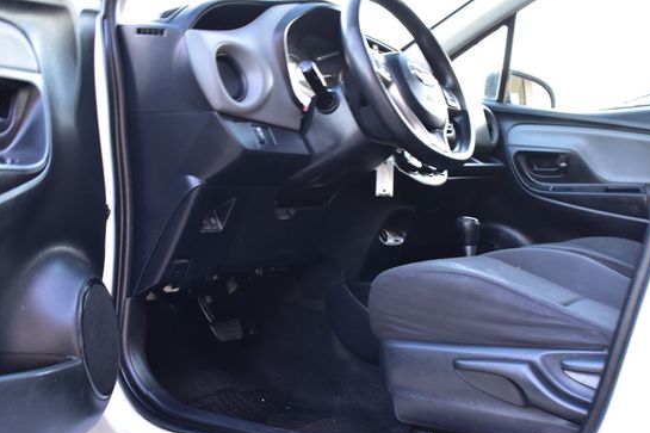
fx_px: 859
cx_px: 322
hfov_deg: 41.5
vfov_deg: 28.3
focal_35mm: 48
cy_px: 235
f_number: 6.3
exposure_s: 1/15
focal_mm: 27
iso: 640
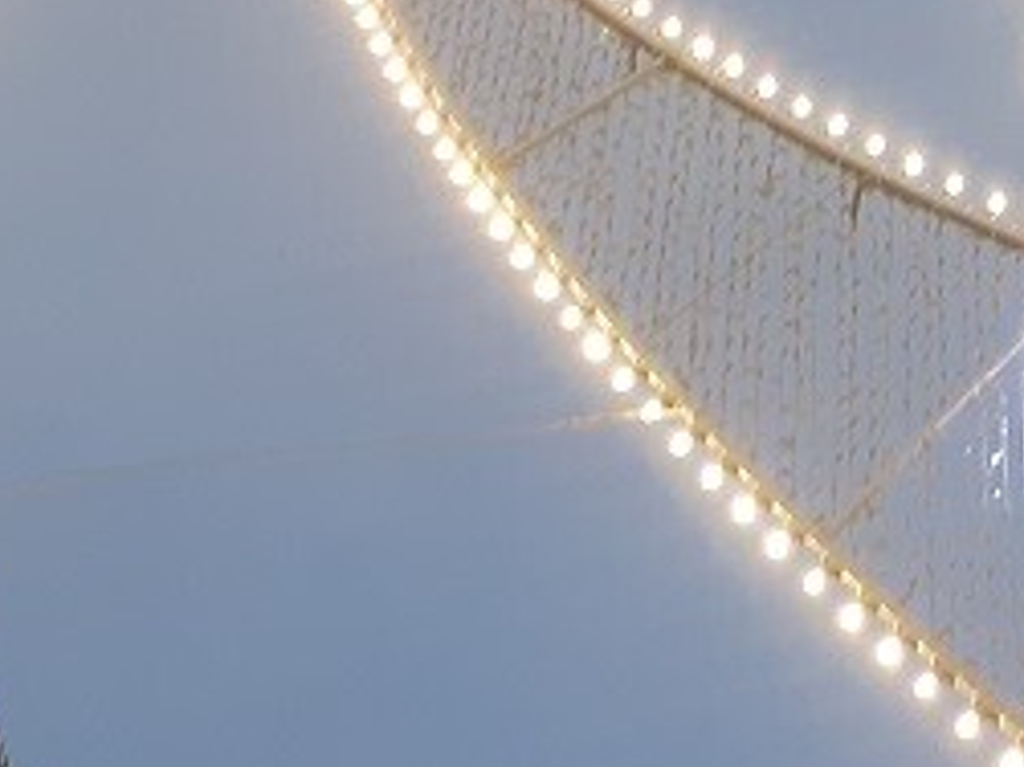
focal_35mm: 89
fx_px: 2632
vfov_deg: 16.6
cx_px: 914
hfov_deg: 21.5
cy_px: 457
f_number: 1.9
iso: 200
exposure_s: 1/33
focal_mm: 3.6
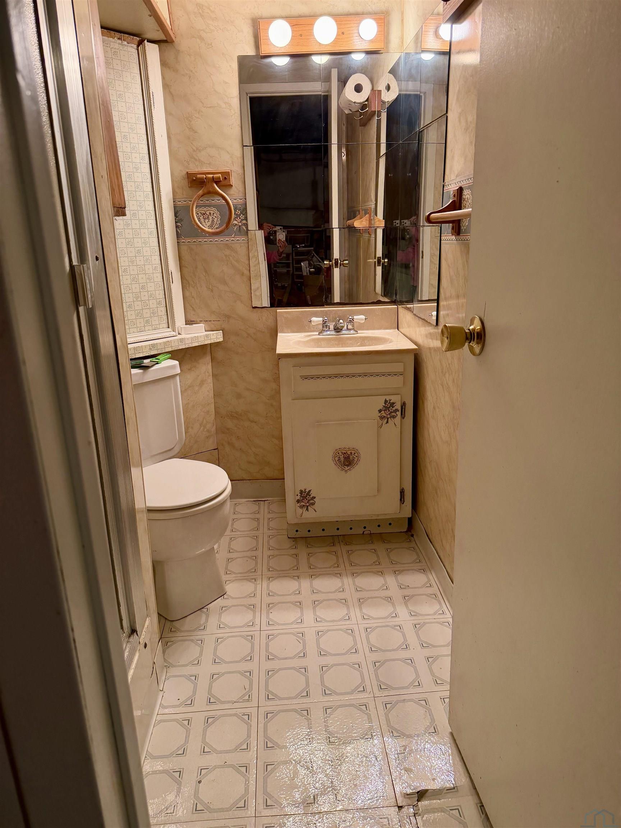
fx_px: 574
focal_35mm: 24
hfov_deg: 56.8
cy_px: 414
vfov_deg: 71.6
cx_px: 310
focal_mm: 6.76
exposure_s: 1/120
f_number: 1.78
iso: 250
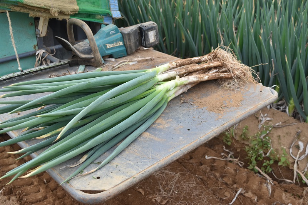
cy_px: 102
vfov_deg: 33.0
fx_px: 346
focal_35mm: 40
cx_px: 154
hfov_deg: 47.9
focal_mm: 27
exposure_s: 1/100
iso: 400
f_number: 5.6
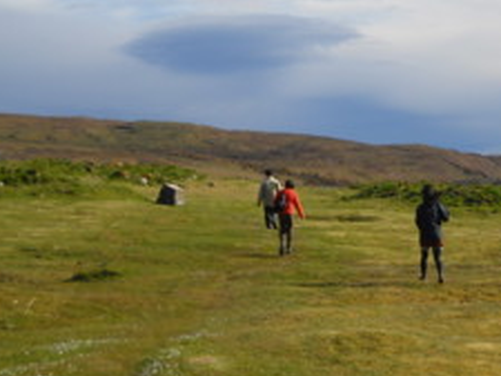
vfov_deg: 18.0
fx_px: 1187
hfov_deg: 23.7
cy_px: 196
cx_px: 323
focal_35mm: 82
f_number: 5.5
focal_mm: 6.72
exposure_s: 1/384
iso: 64
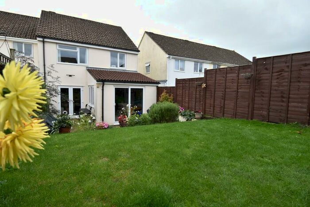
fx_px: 155
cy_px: 104
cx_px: 155
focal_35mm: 18
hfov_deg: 90.0
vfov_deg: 67.4
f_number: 5.6
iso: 220
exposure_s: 1/250
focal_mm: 12
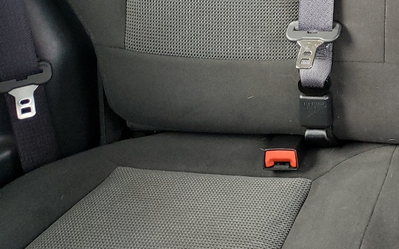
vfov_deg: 18.5
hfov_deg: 28.0
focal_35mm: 65
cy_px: -80
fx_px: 707
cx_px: 465
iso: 178
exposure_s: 1/60.2
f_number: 1.5
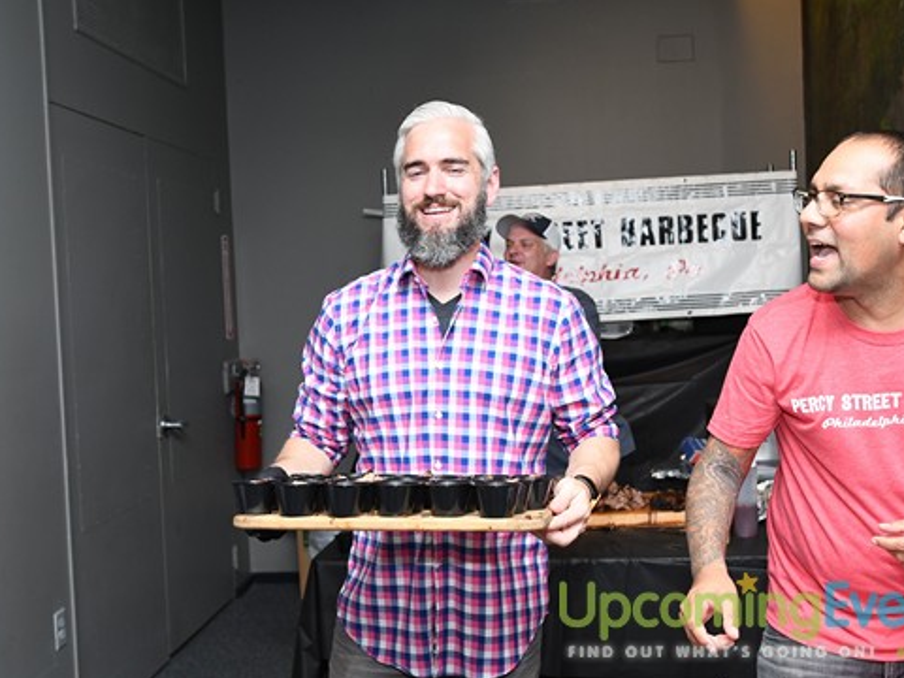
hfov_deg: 43.8
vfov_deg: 33.6
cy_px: 342
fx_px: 1123
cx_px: 493
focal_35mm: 43
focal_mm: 26
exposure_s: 1/125
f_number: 4
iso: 800
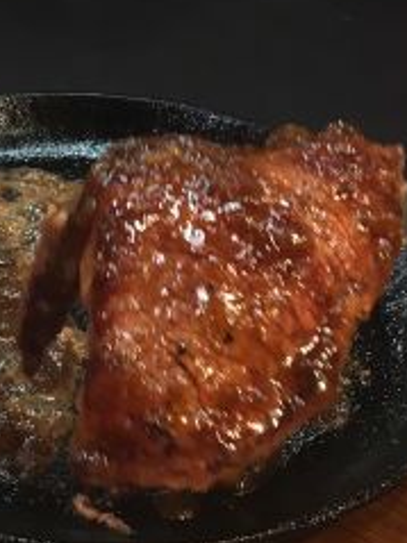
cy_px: 543
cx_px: -22
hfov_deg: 16.9
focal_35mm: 85
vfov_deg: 22.2
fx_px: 1334
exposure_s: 1/33
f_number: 2.2
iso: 100
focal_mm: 4.15
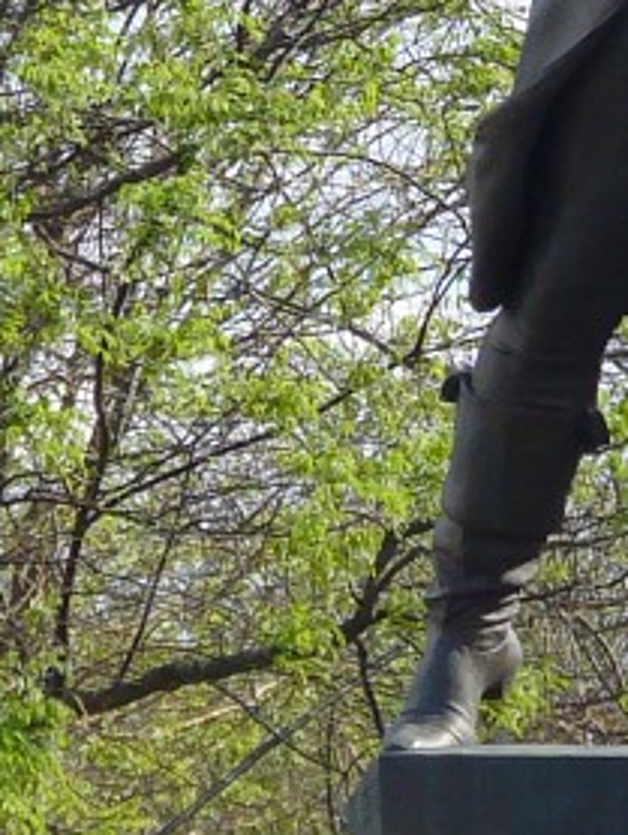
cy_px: 697
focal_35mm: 765
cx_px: 739
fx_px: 18476
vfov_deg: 2.6
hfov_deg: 1.9
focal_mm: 27.6
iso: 80
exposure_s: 1/400
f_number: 4.1
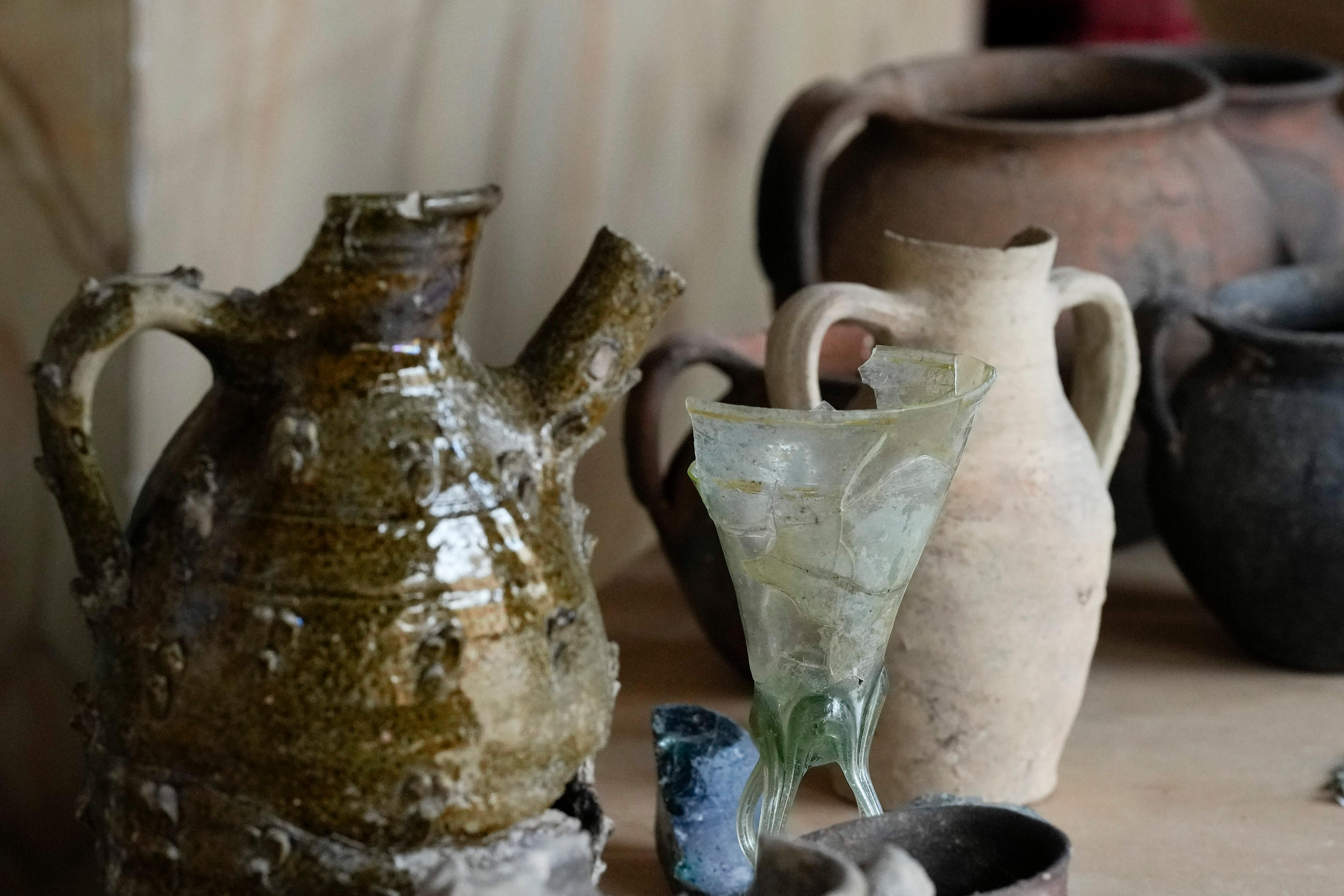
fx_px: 9146
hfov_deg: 8.4
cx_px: 728
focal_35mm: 245
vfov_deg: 5.6
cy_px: 762
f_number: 5.6
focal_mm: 135
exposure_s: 1/400
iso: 2000
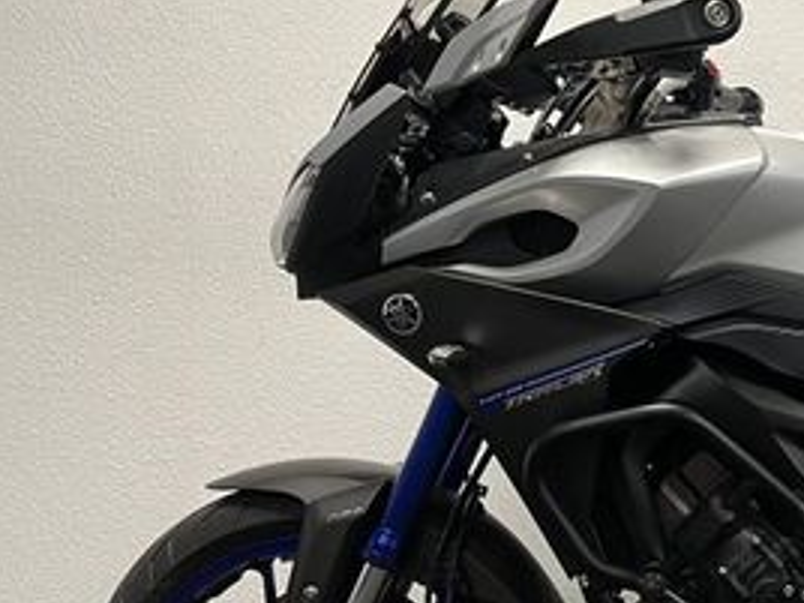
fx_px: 1440
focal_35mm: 62
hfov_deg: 28.2
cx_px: 900
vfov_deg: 23.5
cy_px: 414
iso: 80
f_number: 1.6
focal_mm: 5.1
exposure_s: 1/50
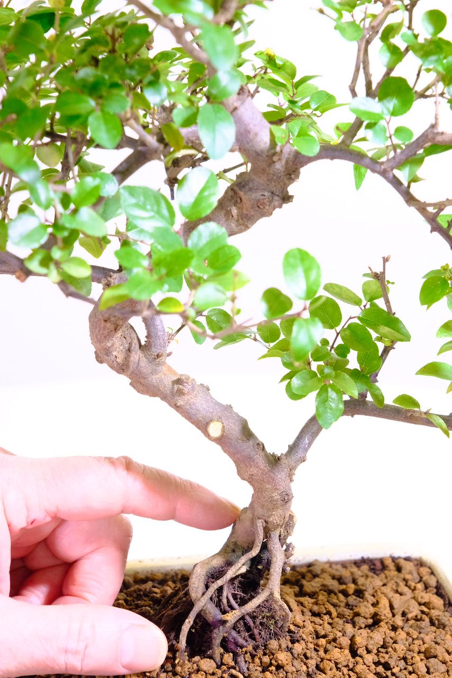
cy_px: 339
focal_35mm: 120
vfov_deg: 17.1
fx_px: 2259
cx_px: 226
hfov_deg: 11.4
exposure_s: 1/30
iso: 2500
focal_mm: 80
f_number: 8
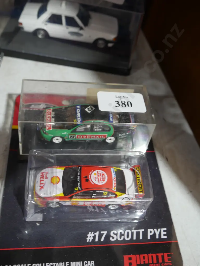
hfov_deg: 39.7
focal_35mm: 36
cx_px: 100
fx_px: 277
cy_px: 133
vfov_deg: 51.3
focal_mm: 18
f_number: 4
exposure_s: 1/60
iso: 400
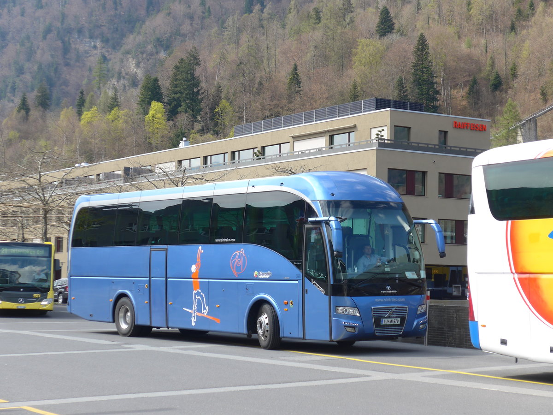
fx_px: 1182
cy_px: 208
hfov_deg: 26.3
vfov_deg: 19.9
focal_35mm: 74
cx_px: 276
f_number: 4.2
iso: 80
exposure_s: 1/250
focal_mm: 15
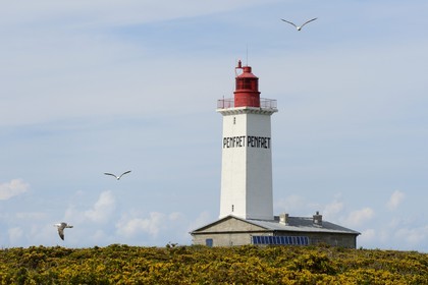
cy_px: 142
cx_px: 214
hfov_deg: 14.7
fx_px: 1664
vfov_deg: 9.8
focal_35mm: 140
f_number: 10
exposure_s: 1/1000
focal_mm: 140
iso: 400
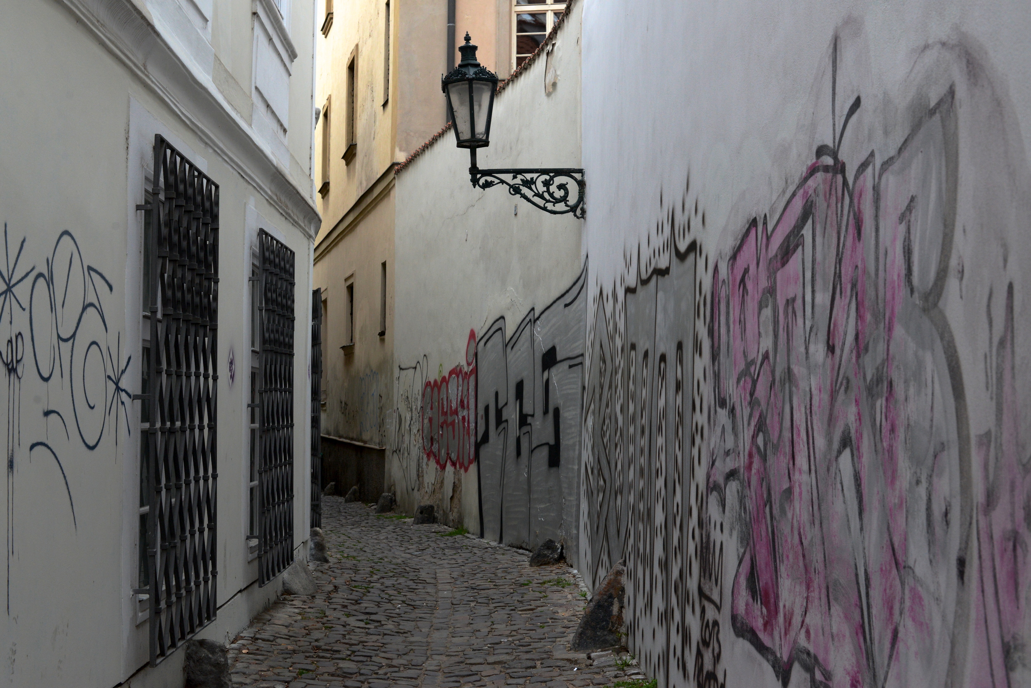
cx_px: 516
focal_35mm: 50
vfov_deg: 27.0
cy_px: 344
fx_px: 1432
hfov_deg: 39.6
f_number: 8
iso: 1600
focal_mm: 50
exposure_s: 1/400
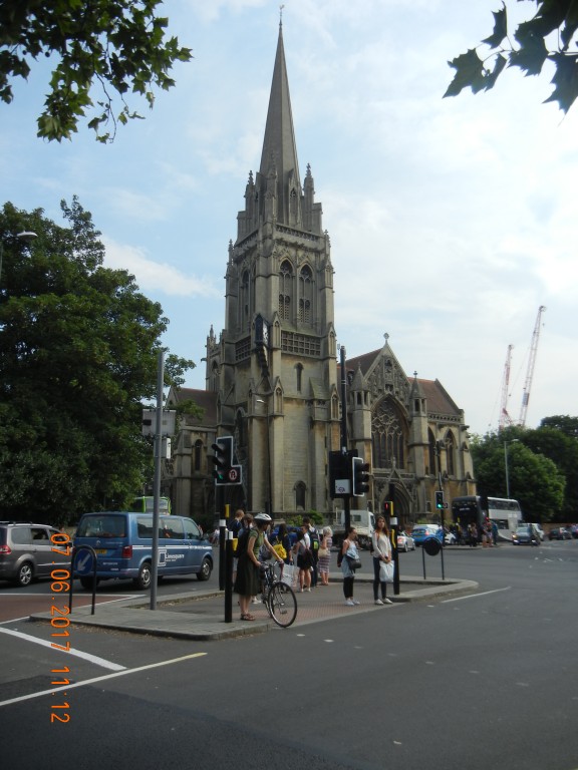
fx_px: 668
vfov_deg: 60.0
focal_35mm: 30
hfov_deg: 46.8
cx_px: 289
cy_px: 385
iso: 160
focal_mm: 5.4
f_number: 7
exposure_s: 1/273
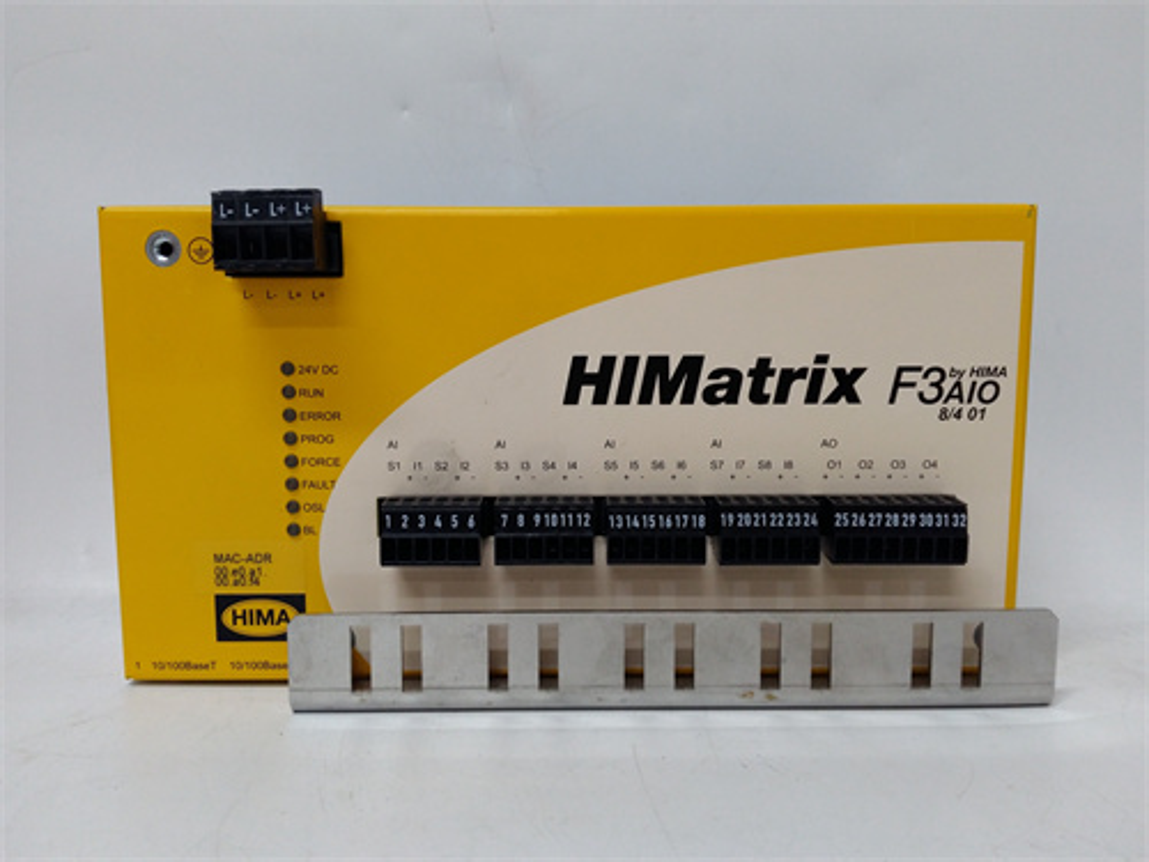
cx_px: 574
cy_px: 431
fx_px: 896
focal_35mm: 27
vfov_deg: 51.4
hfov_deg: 65.3
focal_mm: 3.79
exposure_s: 1/33
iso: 218
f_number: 2
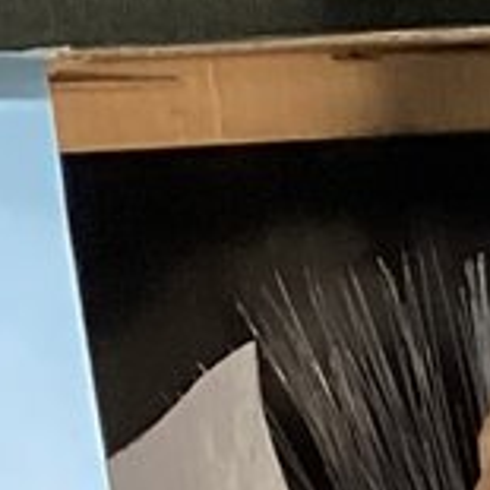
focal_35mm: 268
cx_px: 2158
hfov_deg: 5.5
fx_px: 4292
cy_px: 1326
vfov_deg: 6.1
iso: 160
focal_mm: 3.3
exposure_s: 1/60
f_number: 2.4
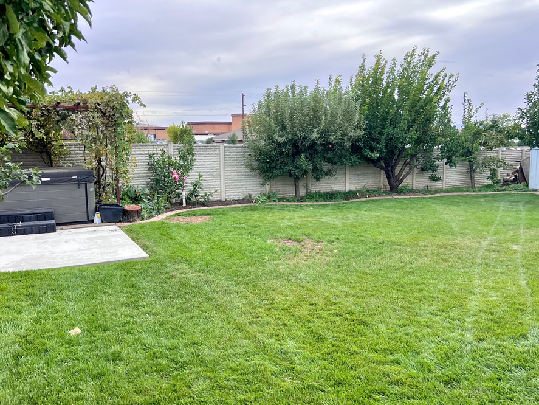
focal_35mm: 30
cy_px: 199
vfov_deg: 46.8
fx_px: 467
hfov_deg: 59.9
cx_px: 290
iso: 50
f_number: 1.5
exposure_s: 1/965
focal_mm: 5.7
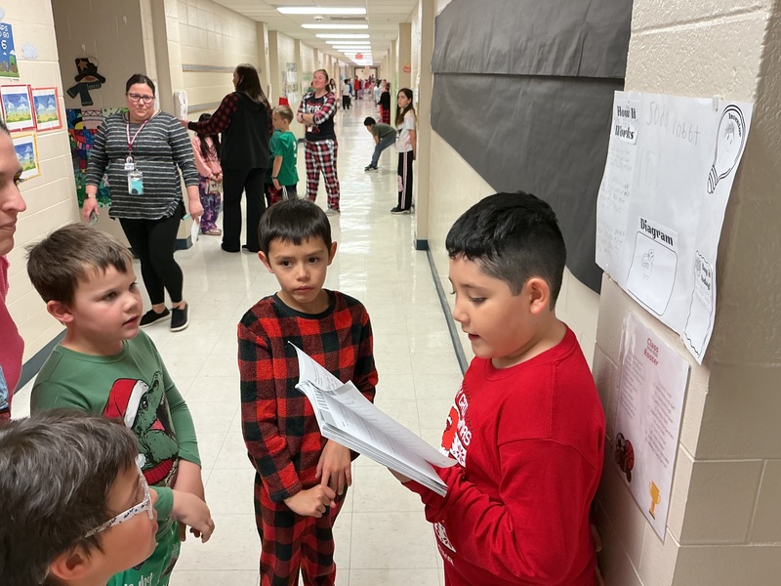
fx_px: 654
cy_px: 293
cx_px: 390
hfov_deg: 61.7
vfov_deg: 48.2
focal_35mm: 29
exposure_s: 1/60
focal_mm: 3
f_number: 1.8
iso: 80
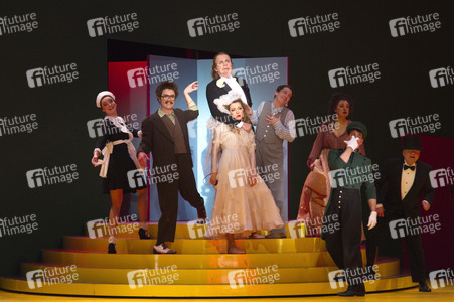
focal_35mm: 135
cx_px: 227
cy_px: 151
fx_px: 1701
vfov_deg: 10.1
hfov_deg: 15.2
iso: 1600
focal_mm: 135
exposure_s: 1/200
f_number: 5
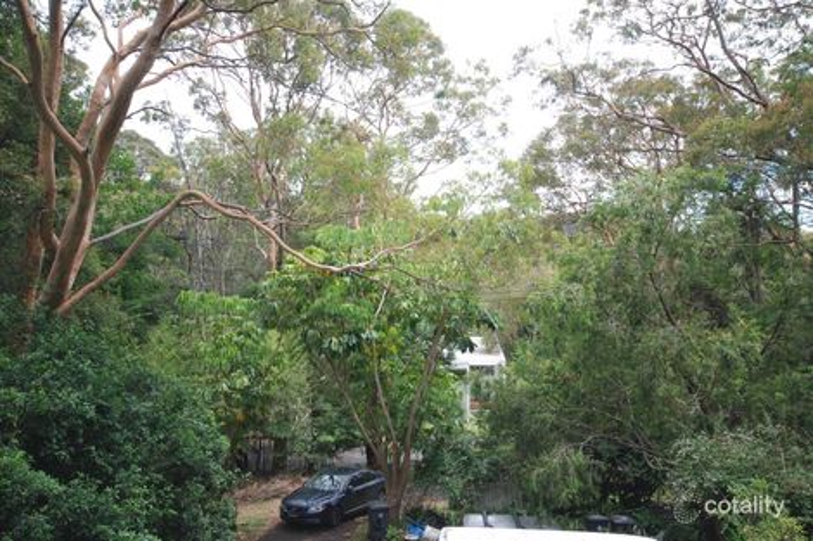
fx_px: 677
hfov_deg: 61.9
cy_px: 270
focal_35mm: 30
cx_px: 406
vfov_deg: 43.6
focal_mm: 20
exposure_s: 1/125
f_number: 5.6
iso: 160
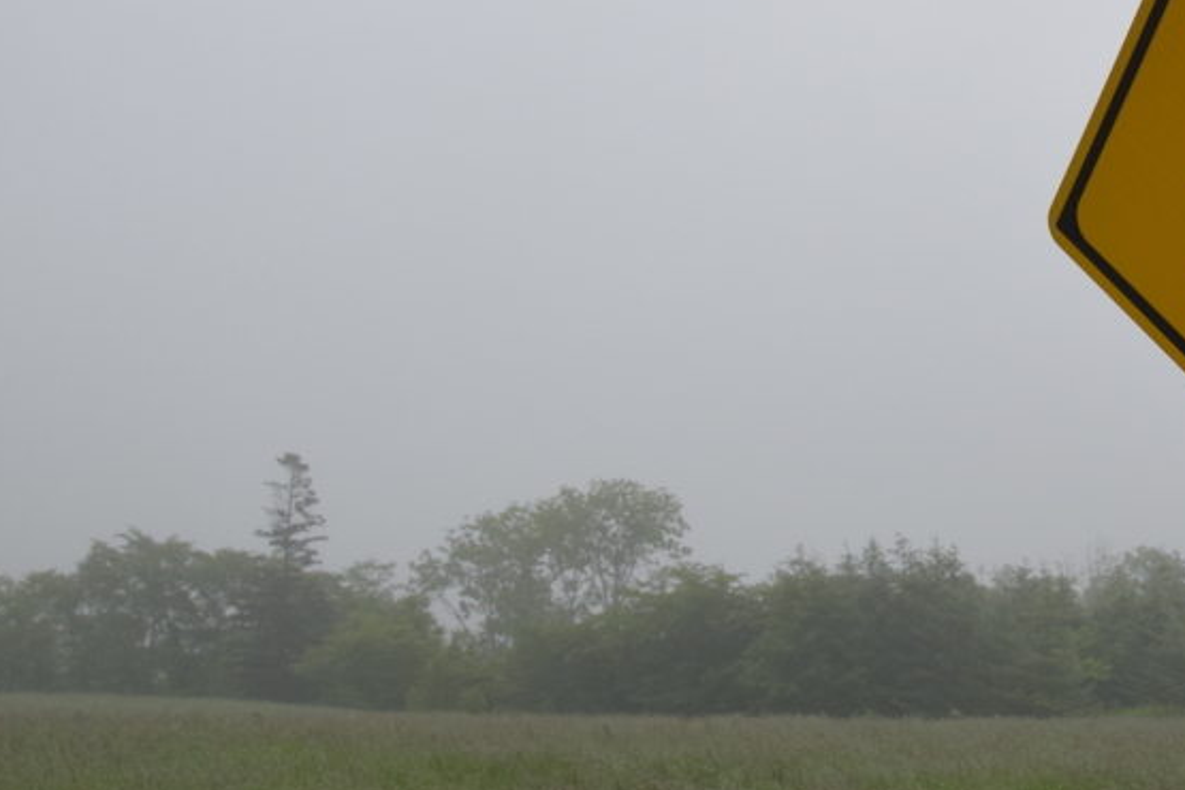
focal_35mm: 72
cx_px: 1012
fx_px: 2370
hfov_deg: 27.3
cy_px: 285
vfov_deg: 18.9
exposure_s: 1/350
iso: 800
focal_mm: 26
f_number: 8
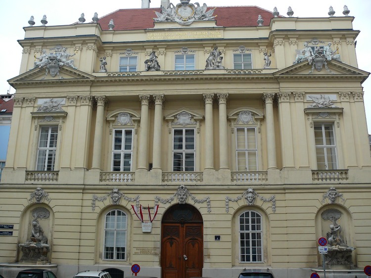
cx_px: 186
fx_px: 375
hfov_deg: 52.6
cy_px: 139
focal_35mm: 35
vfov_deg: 40.7
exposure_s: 1/125
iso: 100
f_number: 3.6
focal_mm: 7.4
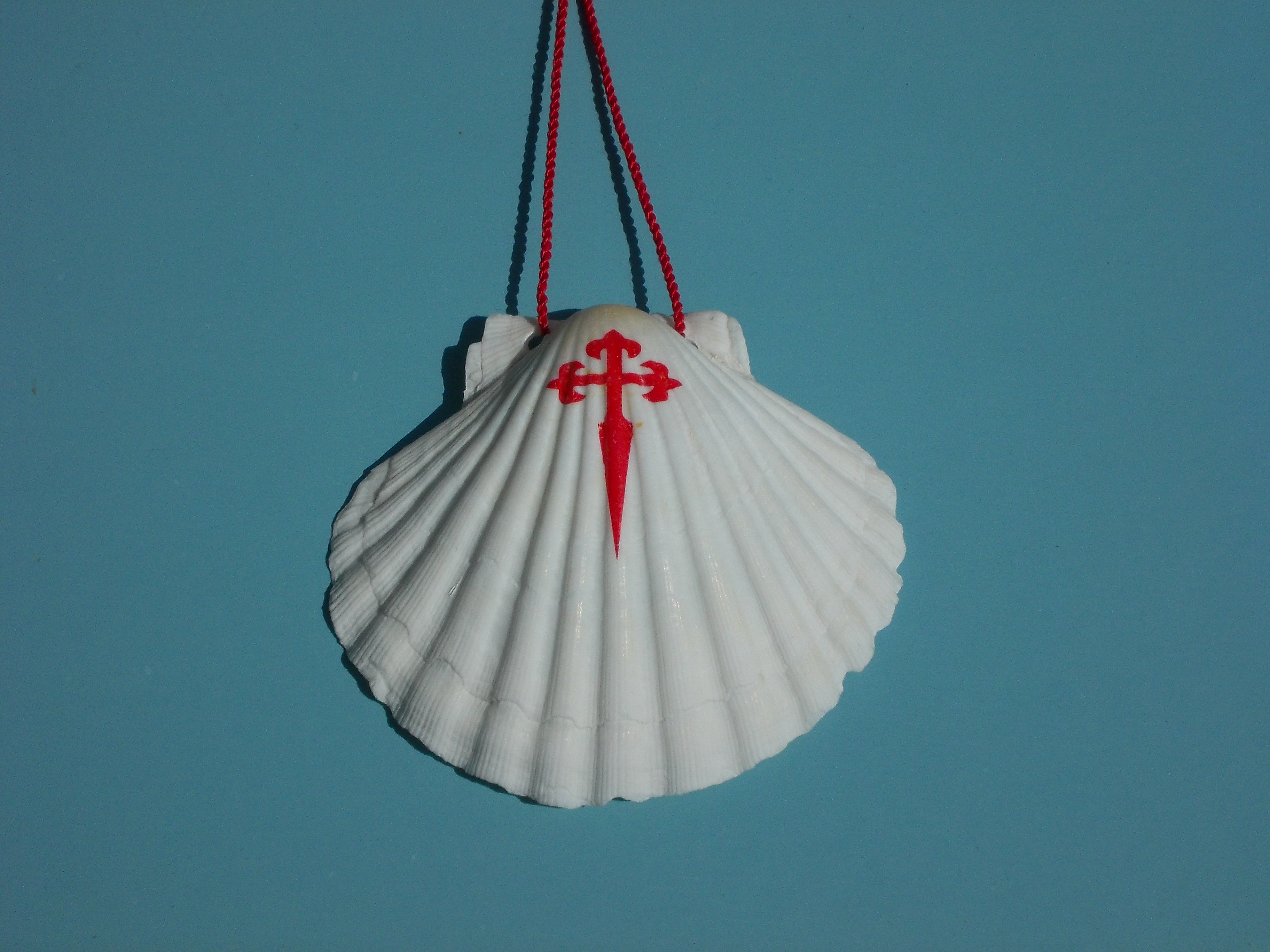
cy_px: 476
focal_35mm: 127
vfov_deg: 11.7
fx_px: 4659
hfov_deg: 15.5
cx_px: 635
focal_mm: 17.9
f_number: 12.6
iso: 80
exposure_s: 1/500
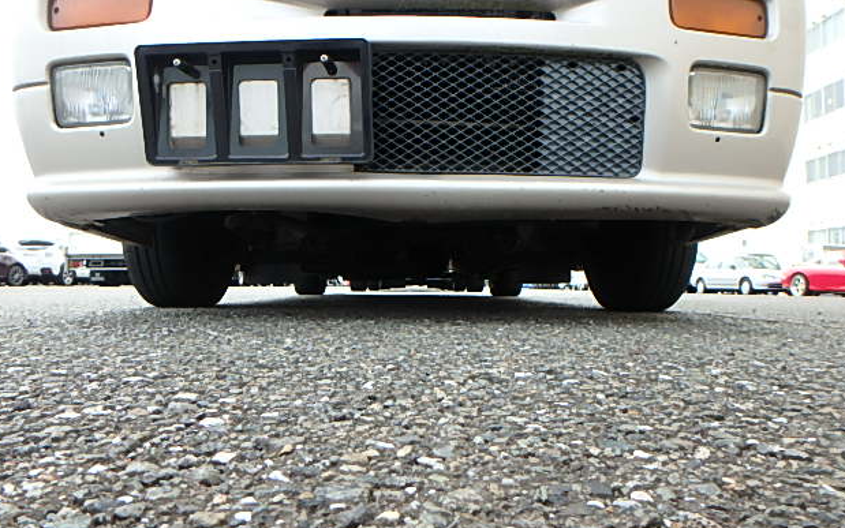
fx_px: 530
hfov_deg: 77.1
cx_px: 416
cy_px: 262
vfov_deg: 53.0
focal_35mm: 23
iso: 125
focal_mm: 3.7
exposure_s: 1/200
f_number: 3.5
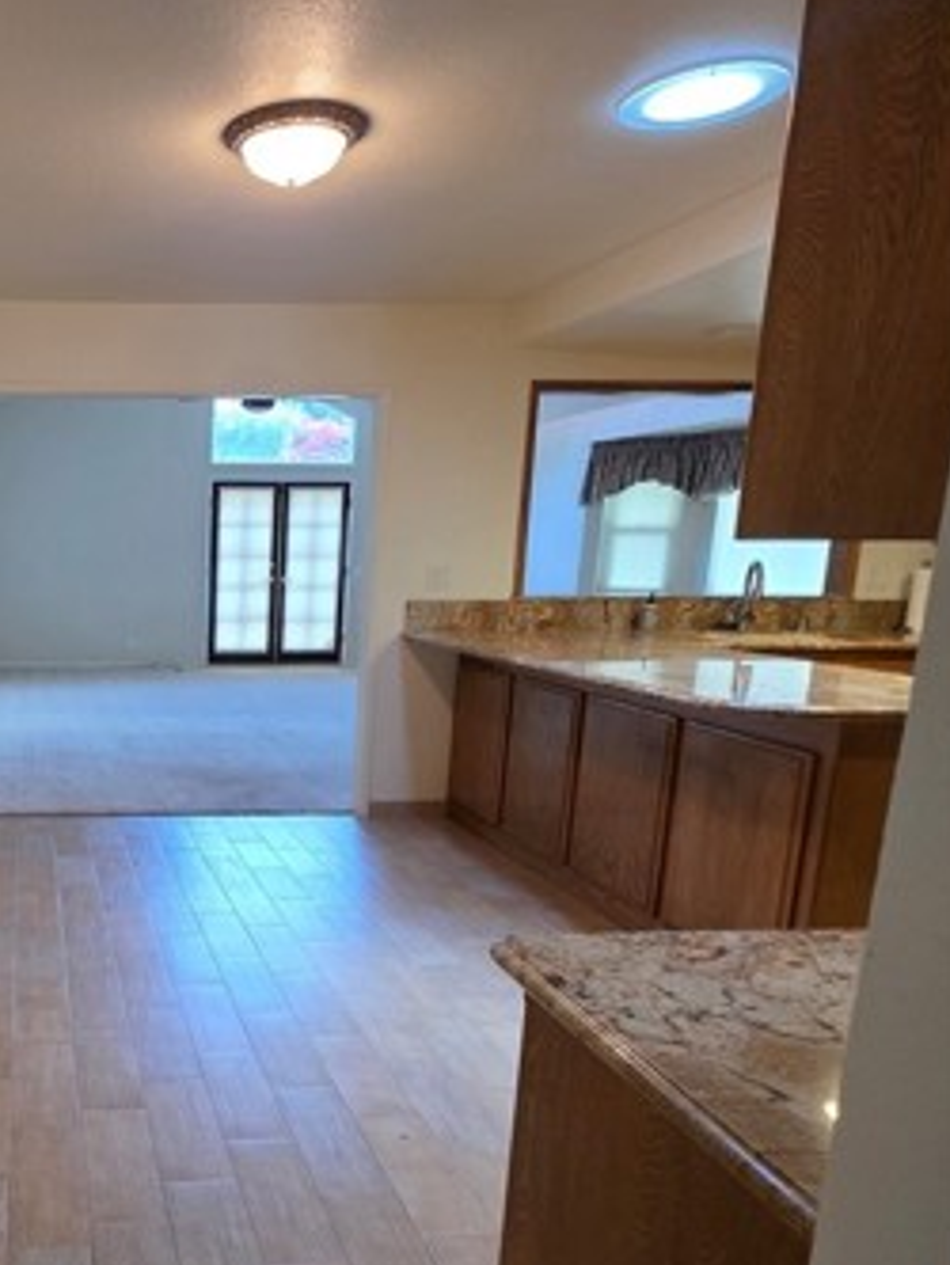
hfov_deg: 47.9
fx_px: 914
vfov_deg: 68.8
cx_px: 57
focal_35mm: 25
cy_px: 745
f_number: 1.9
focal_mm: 2.2
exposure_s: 1/60
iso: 200
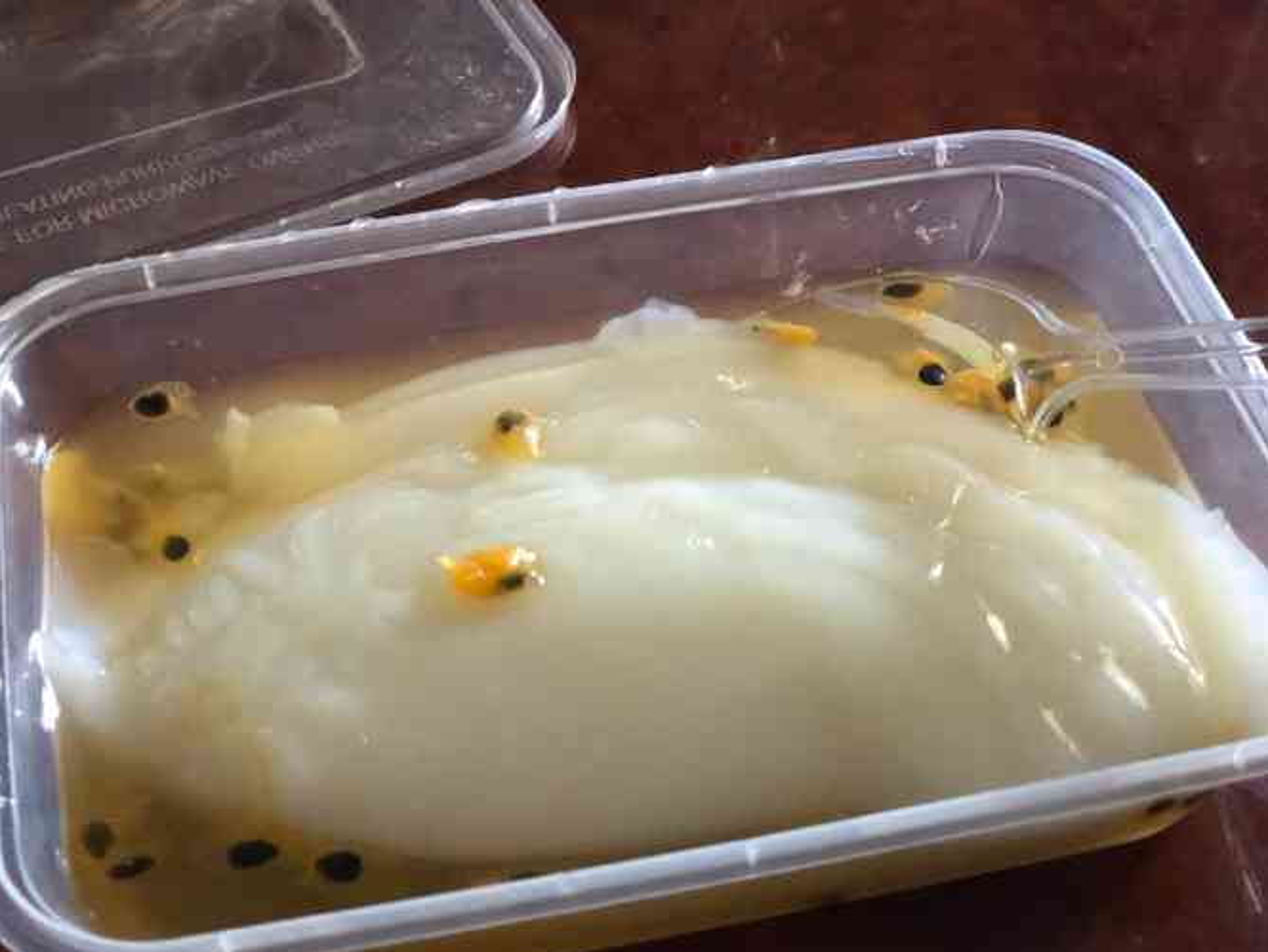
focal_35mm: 60
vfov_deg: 24.4
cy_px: 486
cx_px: 604
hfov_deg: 32.2
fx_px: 2198
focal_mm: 6.6
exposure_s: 1/30
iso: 640
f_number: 2.8
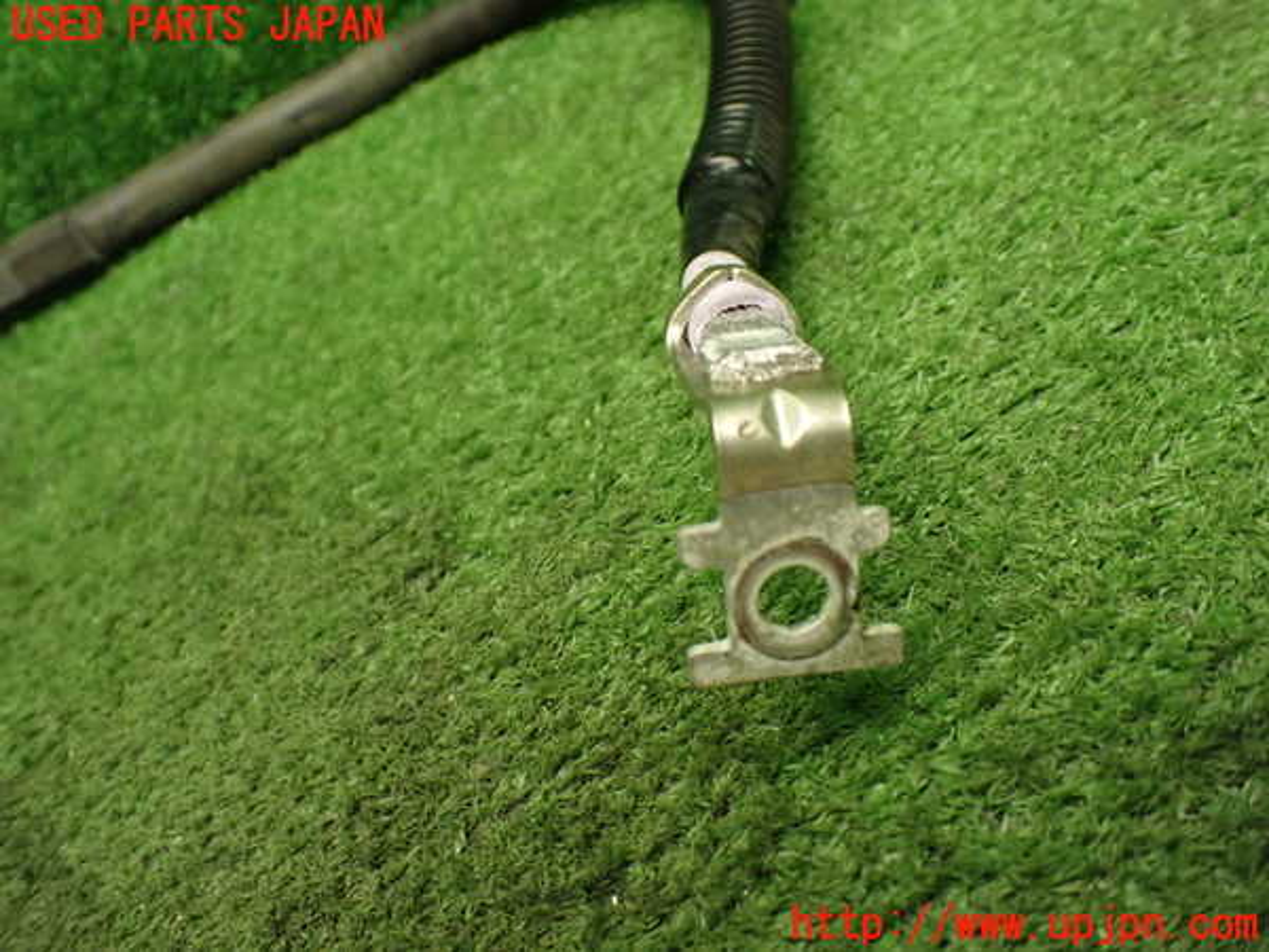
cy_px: 476
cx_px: 634
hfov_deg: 60.0
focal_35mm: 30
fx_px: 1100
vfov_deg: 46.8
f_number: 2.3
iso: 800
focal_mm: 5.4
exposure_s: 1/125
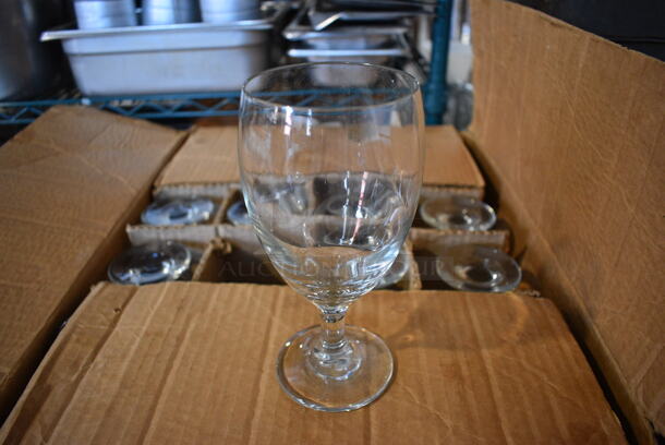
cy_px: 222
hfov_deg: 67.3
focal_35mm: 27
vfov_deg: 48.0
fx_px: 499
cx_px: 332
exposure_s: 1/125
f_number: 3.5
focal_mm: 18
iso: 1250
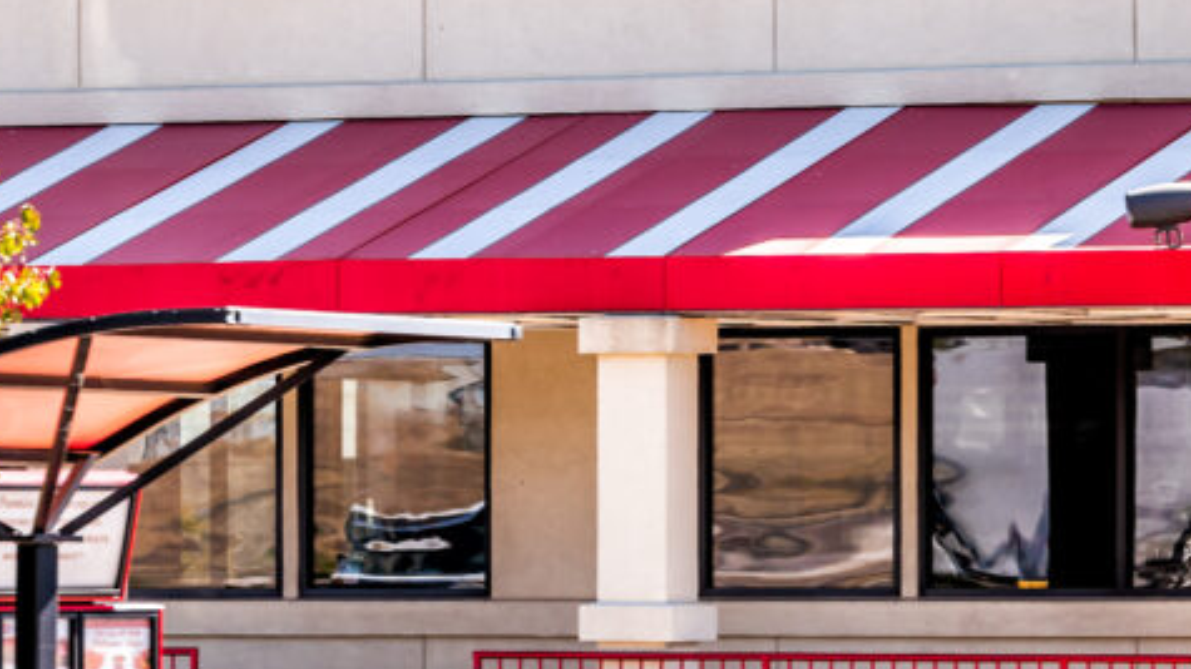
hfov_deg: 7.1
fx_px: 9630
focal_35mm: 305
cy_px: -19
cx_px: 424
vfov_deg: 4.0
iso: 64
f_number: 4
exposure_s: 1/640
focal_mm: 135
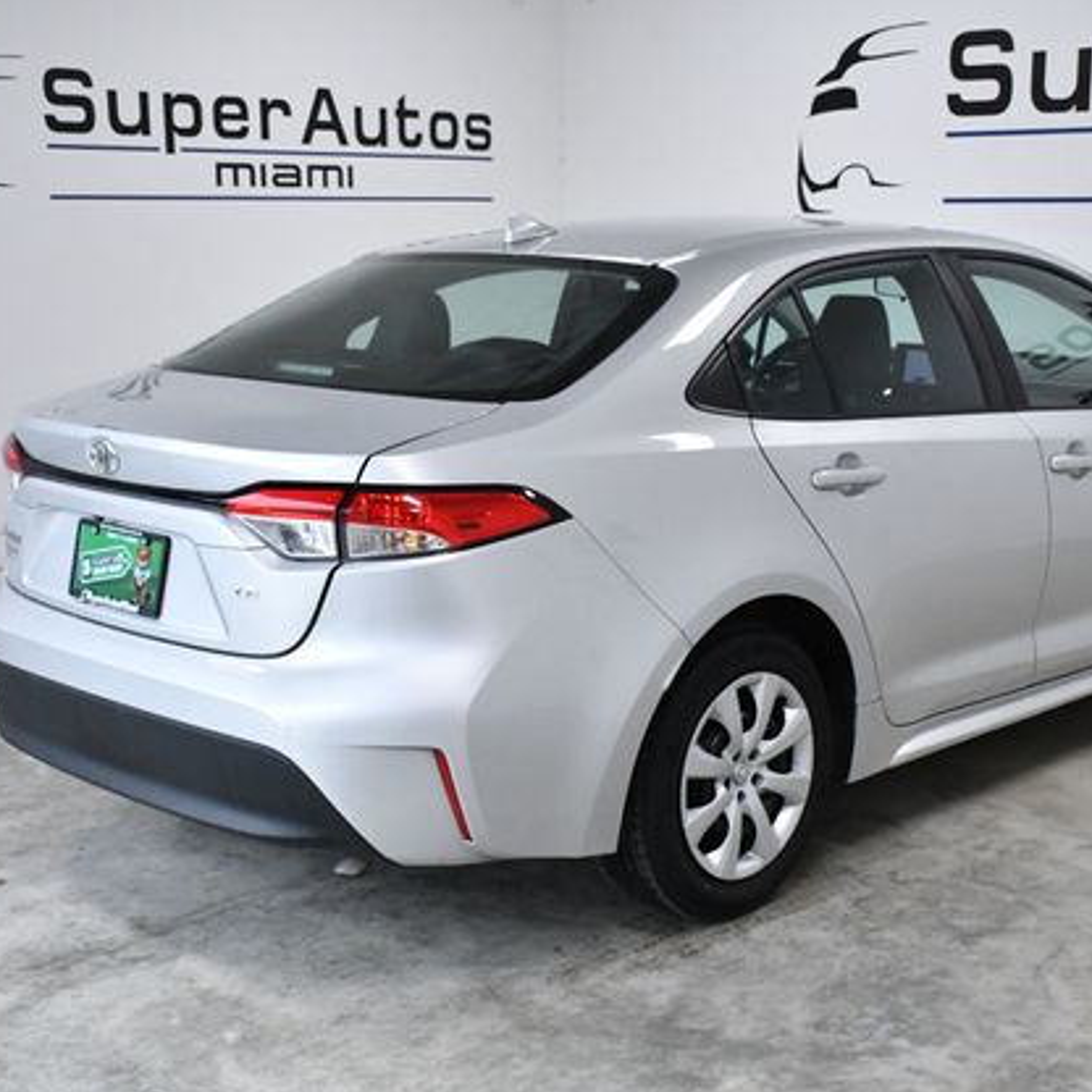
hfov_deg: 33.3
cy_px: 549
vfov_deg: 33.4
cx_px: 638
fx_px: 1820
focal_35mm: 51
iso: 2500
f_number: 9
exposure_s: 1/320
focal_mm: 26
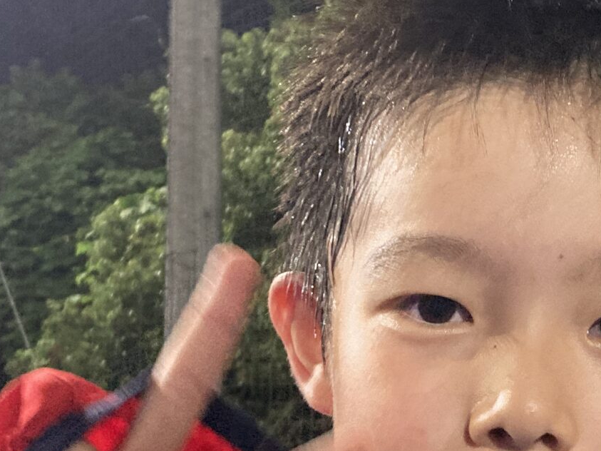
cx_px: 450
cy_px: 375
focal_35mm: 85
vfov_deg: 17.2
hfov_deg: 22.8
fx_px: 1476
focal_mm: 3.99
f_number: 1.8
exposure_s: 1/30
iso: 400
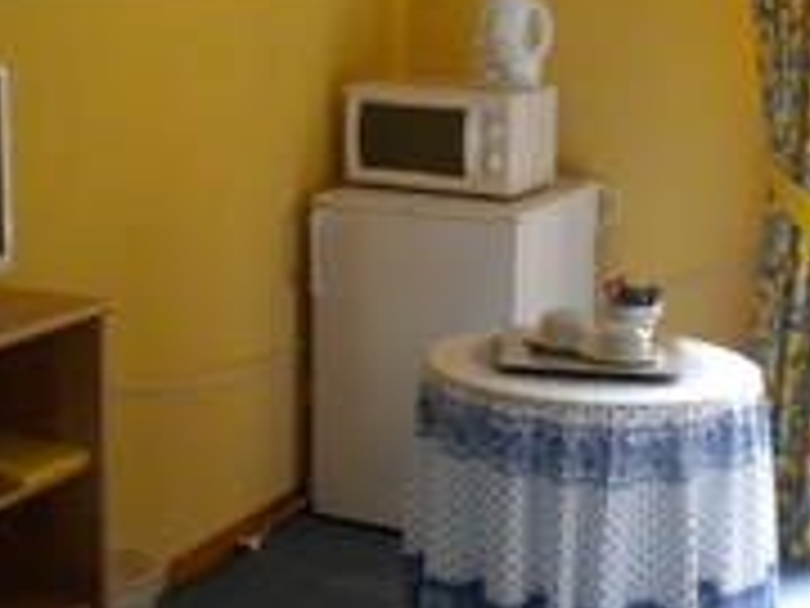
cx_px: 432
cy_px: 221
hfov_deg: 27.8
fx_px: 1638
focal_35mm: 70
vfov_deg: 21.0
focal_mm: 6.3
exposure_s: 1/53
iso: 400
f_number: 3.1
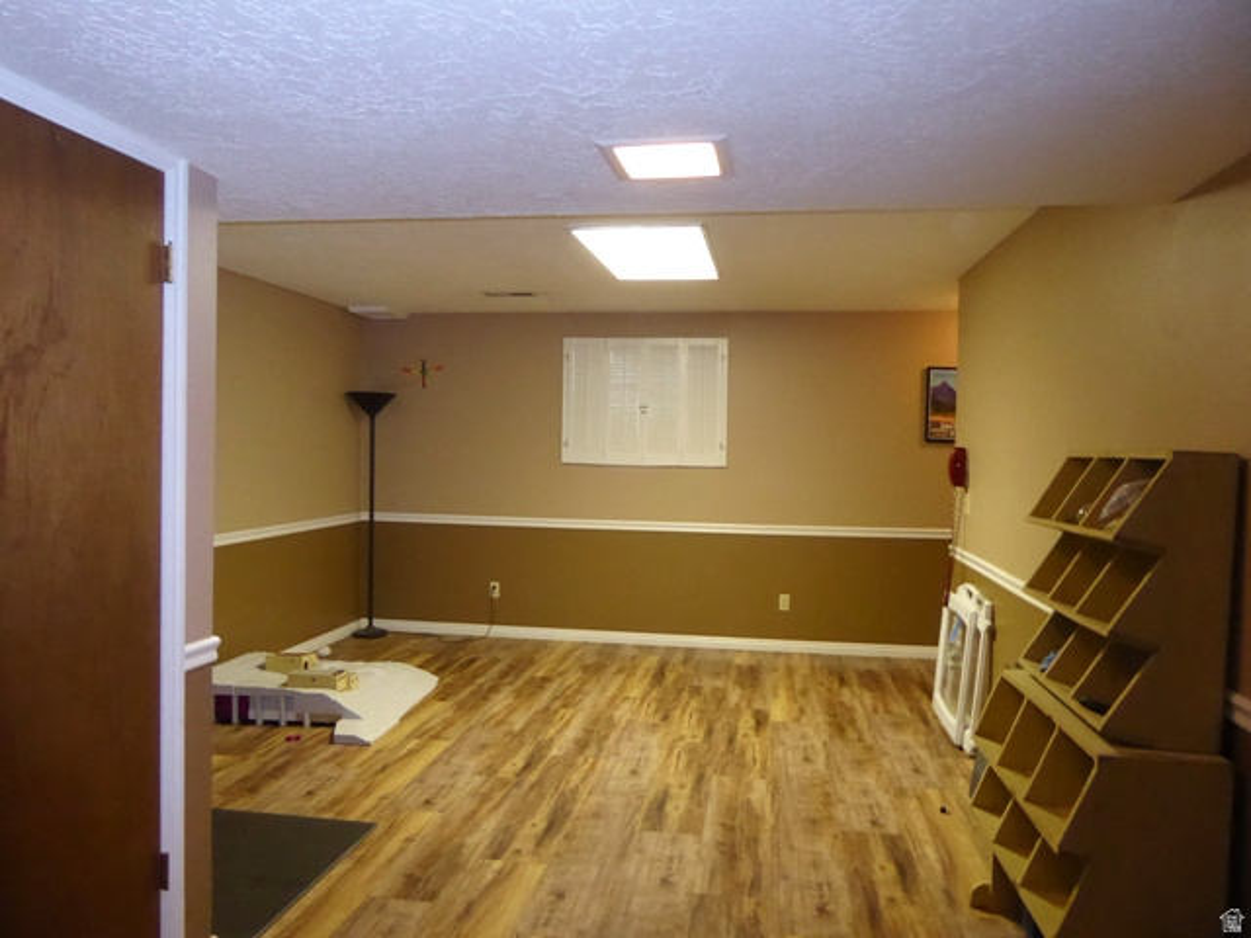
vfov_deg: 56.8
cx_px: 626
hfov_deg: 71.6
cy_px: 469
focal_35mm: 24
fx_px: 867
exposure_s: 1/60
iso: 800
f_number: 3.3
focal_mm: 4.3
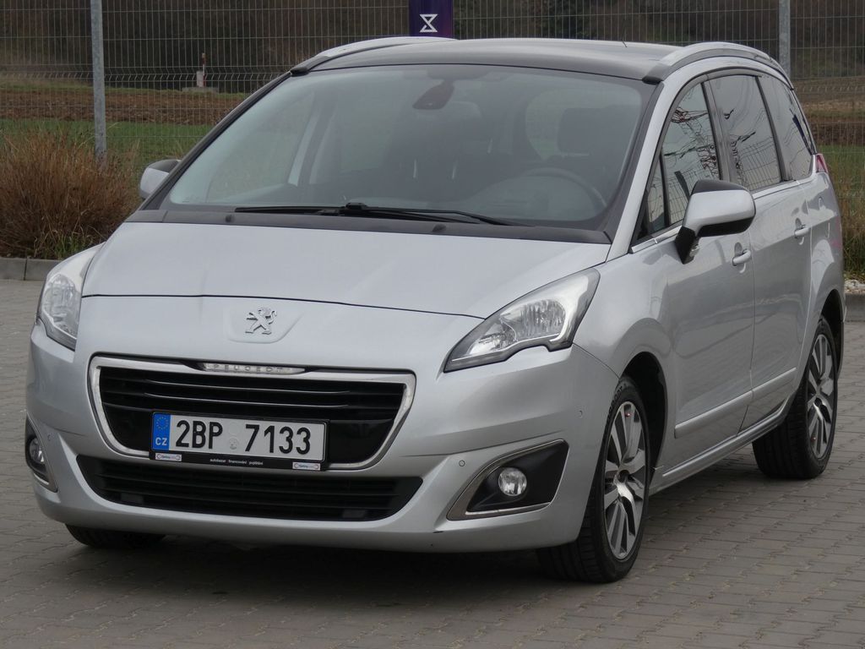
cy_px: 324
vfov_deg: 12.1
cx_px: 432
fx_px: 3049
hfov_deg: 16.1
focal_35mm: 122
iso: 80
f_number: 5.1
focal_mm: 21.9
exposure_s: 1/160
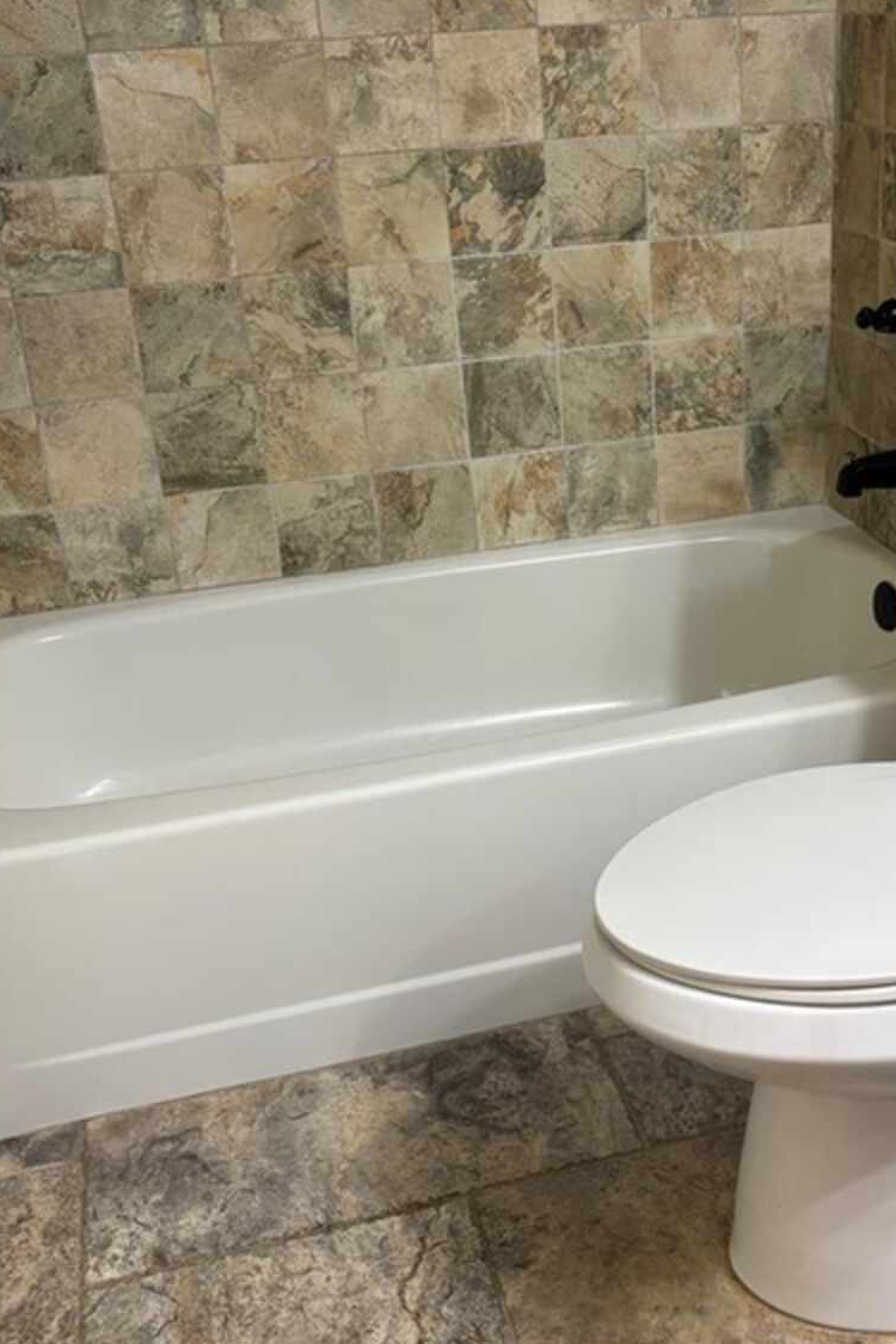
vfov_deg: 47.4
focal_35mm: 41
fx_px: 1531
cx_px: 638
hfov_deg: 32.2
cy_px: 631
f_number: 1.6
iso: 100
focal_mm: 5.96
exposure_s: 1/60
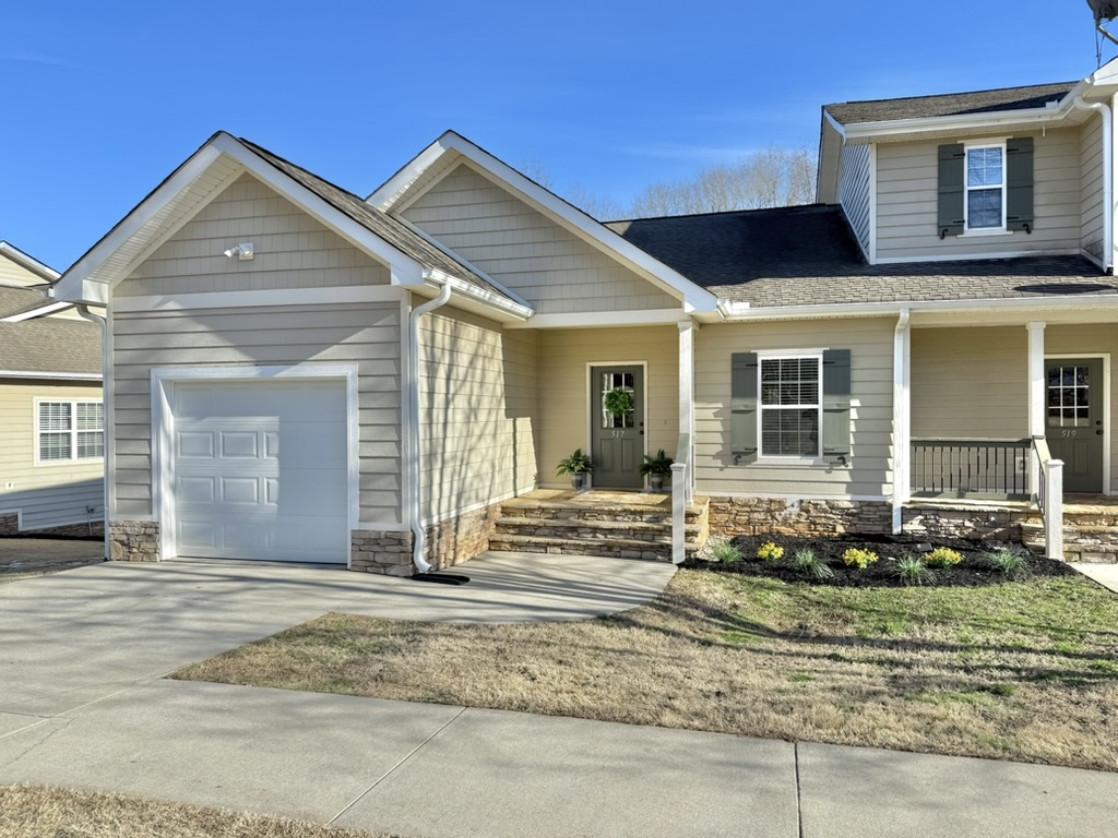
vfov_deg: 56.8
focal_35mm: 24
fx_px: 775
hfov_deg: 71.6
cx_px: 559
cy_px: 419
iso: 80
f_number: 1.78
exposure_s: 1/2611
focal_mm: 6.76
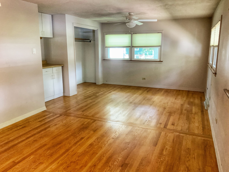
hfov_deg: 61.7
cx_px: 114
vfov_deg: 48.2
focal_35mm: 29
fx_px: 192
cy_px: 86
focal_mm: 3
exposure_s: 1/40
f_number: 1.8
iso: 250
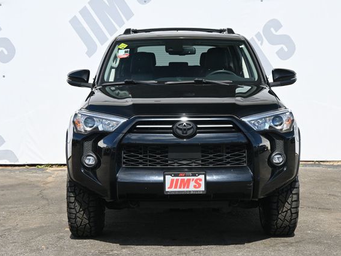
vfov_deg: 19.3
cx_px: 183
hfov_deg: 25.5
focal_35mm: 77
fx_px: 754
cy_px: 128
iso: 180
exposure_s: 1/250
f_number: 6
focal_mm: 47
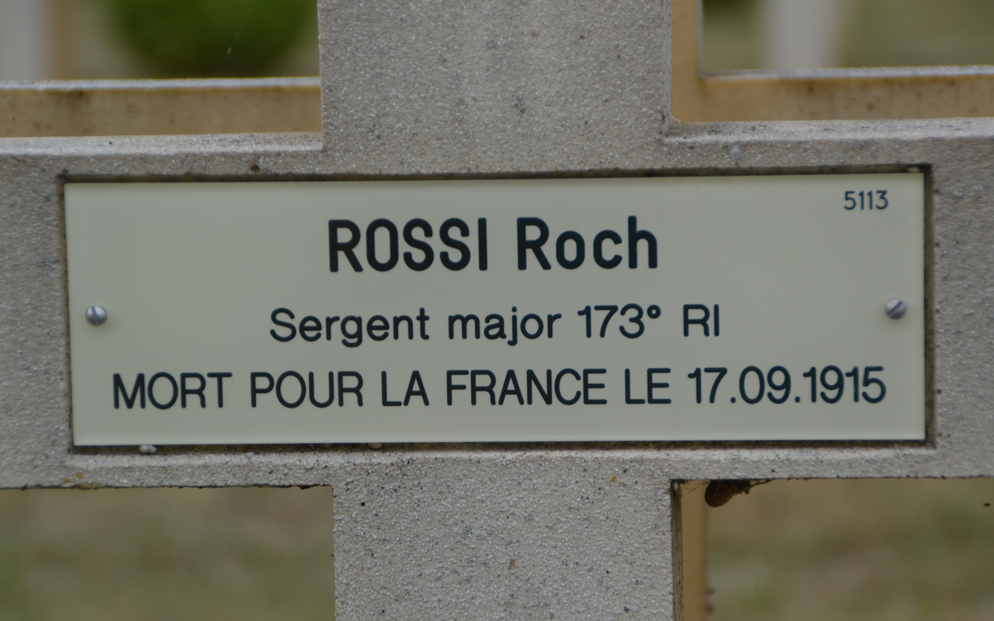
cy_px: 315
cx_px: 496
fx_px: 4659
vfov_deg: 7.6
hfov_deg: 12.2
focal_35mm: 172
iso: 140
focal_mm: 112
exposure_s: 1/500
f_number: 6
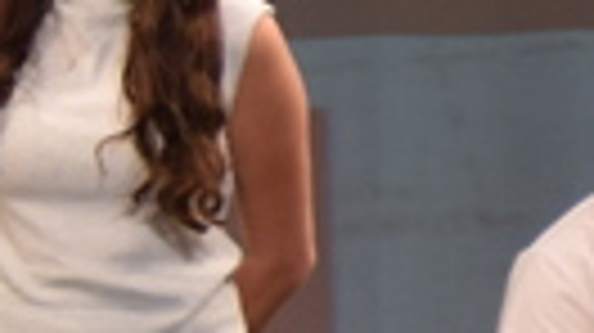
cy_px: -47
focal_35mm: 1099
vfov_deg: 1.1
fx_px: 17296
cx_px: -1593
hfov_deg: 1.9
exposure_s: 1/80
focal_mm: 90
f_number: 5.3
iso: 400
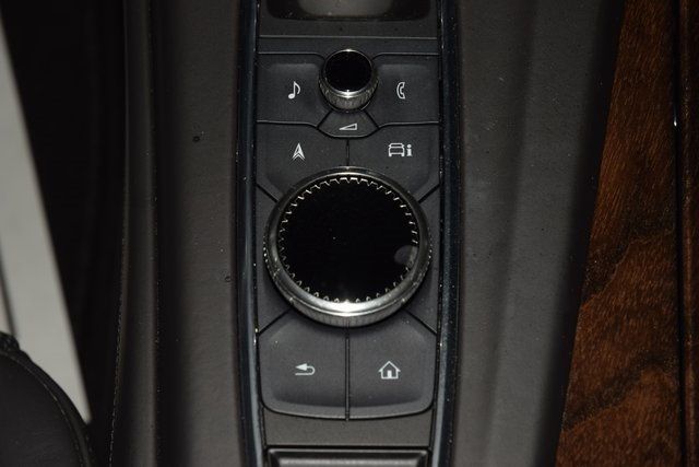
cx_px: 350
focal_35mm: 105
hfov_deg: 19.5
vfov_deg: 13.0
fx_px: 2039
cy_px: 234
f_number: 8
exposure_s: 1/125
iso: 100
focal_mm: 70
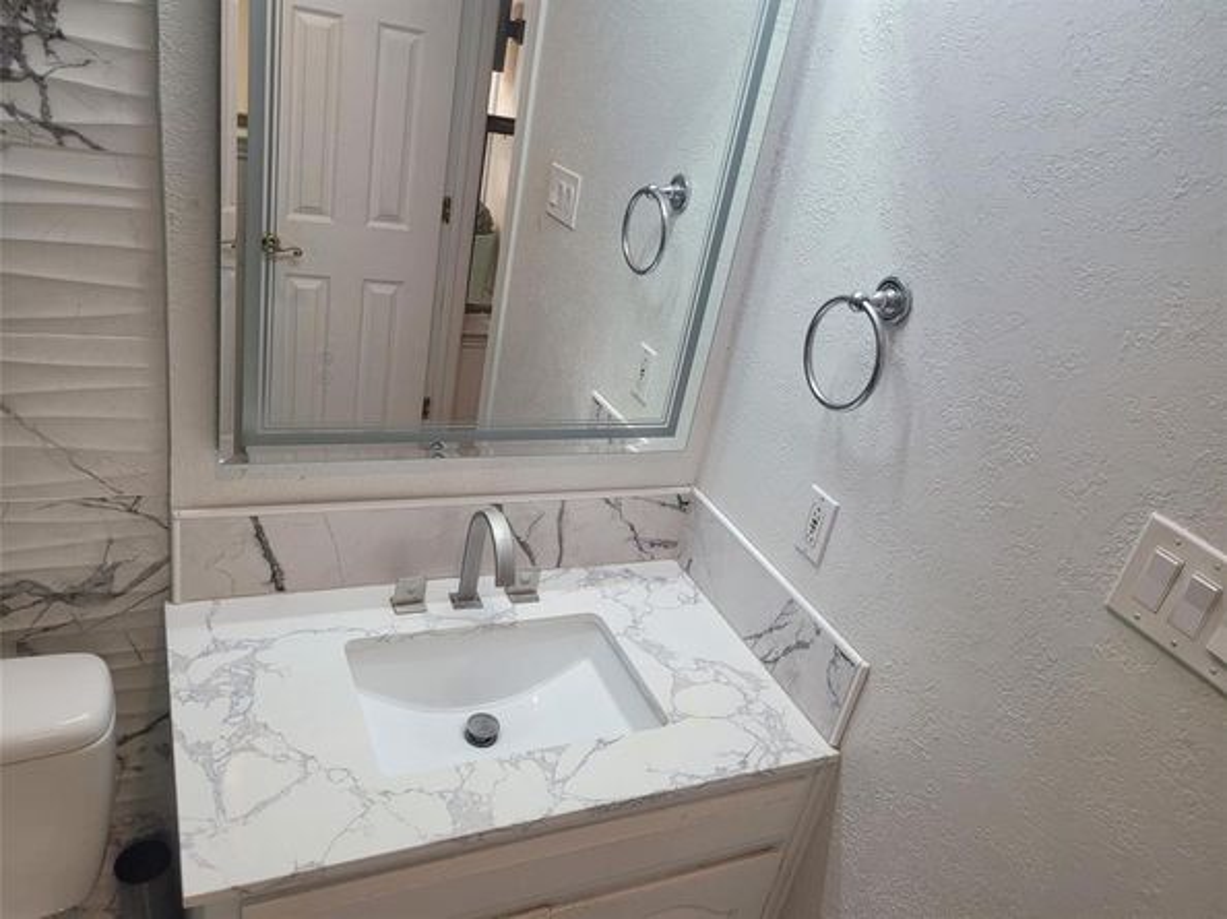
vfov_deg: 53.0
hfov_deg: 67.3
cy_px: 460
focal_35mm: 26
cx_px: 614
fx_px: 921
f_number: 1.8
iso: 200
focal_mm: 5.4
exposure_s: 1/120
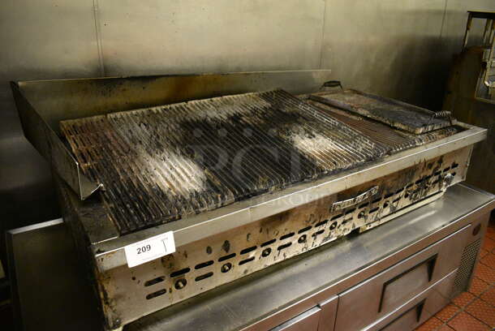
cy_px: 166
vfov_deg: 48.0
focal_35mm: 27
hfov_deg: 67.3
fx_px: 372
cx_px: 248
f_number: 3.5
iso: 4000
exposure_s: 1/125
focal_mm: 18
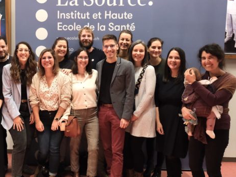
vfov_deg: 37.7
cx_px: 70
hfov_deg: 47.7
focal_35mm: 38
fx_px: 259
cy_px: 85
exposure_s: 1/25
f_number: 5.6
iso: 3200
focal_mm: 16
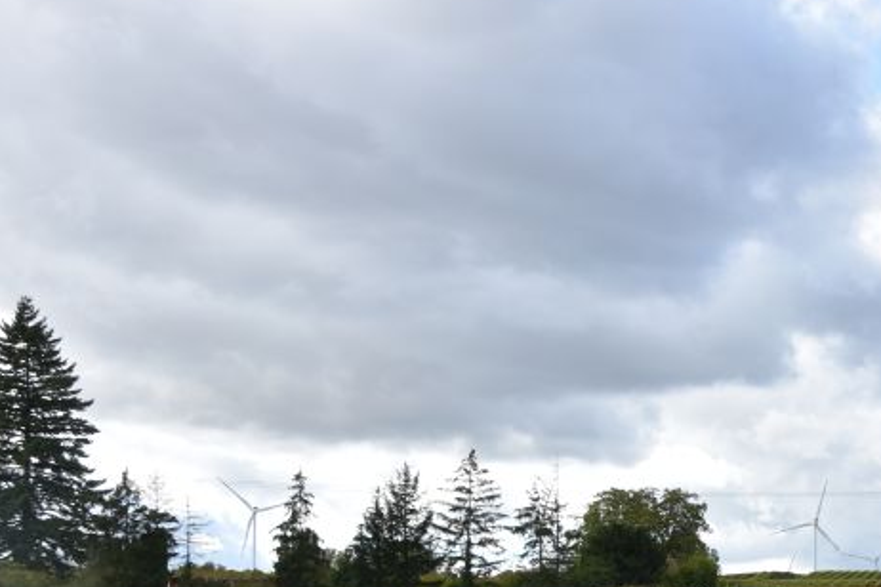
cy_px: 622
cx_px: 971
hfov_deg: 23.0
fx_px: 2034
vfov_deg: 16.0
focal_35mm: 83
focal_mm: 25
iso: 100
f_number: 10
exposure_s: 1/80
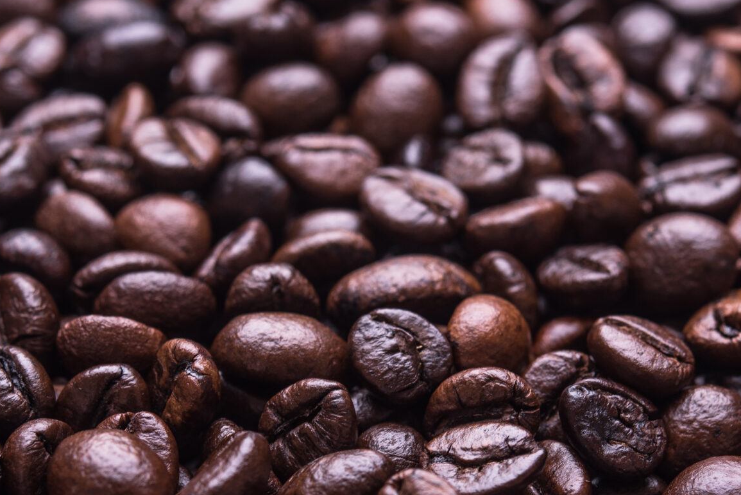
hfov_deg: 15.4
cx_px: 289
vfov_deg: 10.3
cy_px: 428
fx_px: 2738
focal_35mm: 133
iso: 160
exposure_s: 1/125
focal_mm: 60
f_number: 8
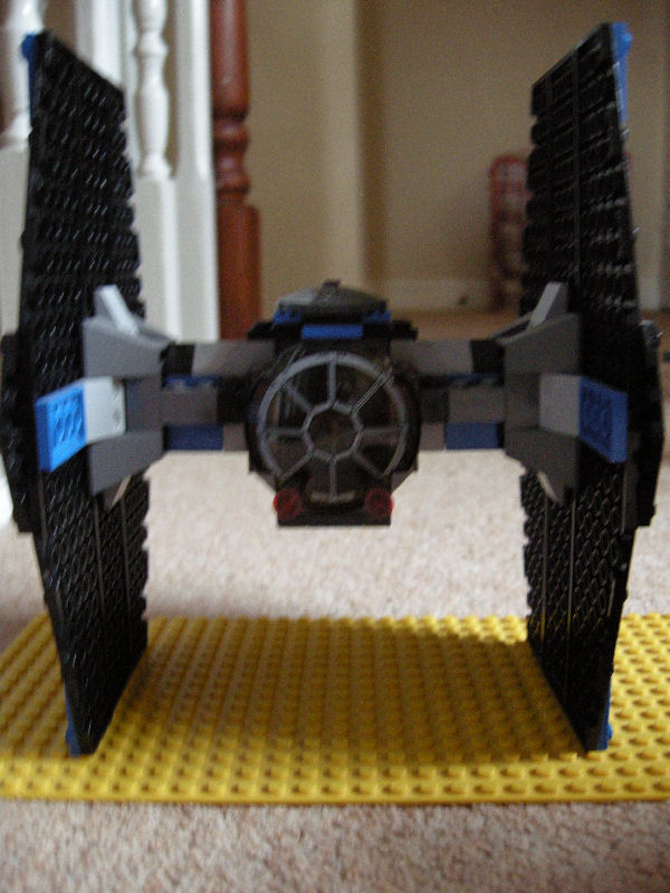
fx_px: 903
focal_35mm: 35
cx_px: 335
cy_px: 446
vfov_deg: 52.6
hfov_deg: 40.7
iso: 575
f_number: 2.7
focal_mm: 7.5
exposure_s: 1/8
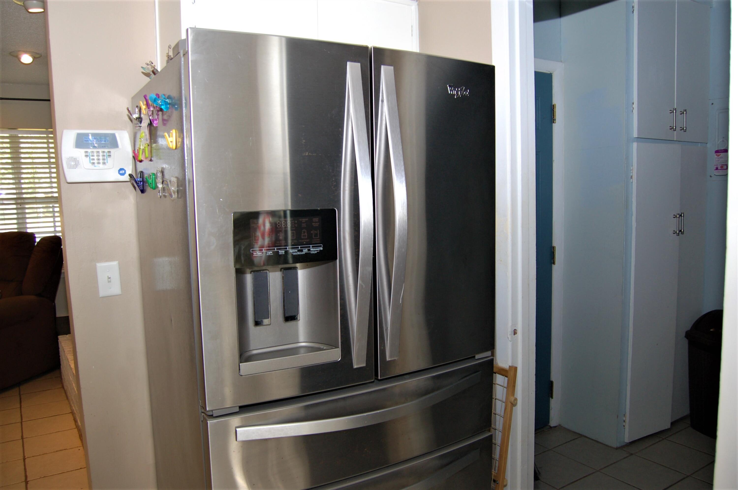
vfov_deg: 47.8
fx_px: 553
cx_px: 369
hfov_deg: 67.4
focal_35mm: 27
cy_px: 245
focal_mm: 18
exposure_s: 1/60
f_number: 4
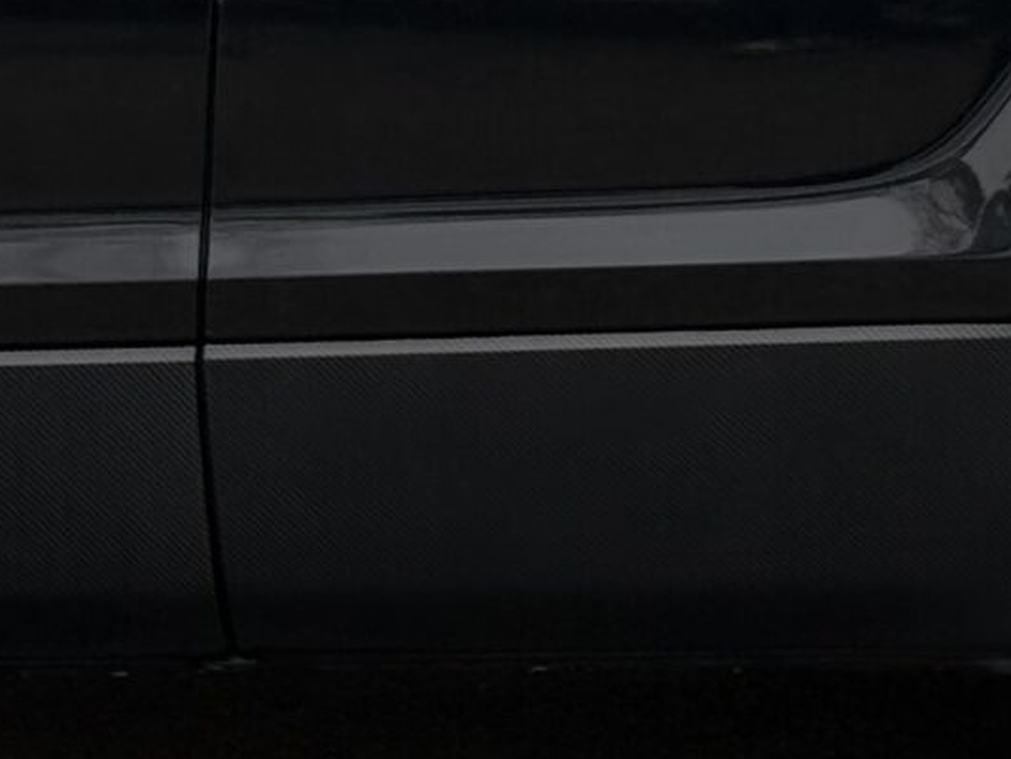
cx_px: 774
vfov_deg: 6.4
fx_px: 6720
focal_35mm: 230
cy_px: -148
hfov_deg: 8.6
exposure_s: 1/243
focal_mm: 6.76
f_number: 1.78
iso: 100
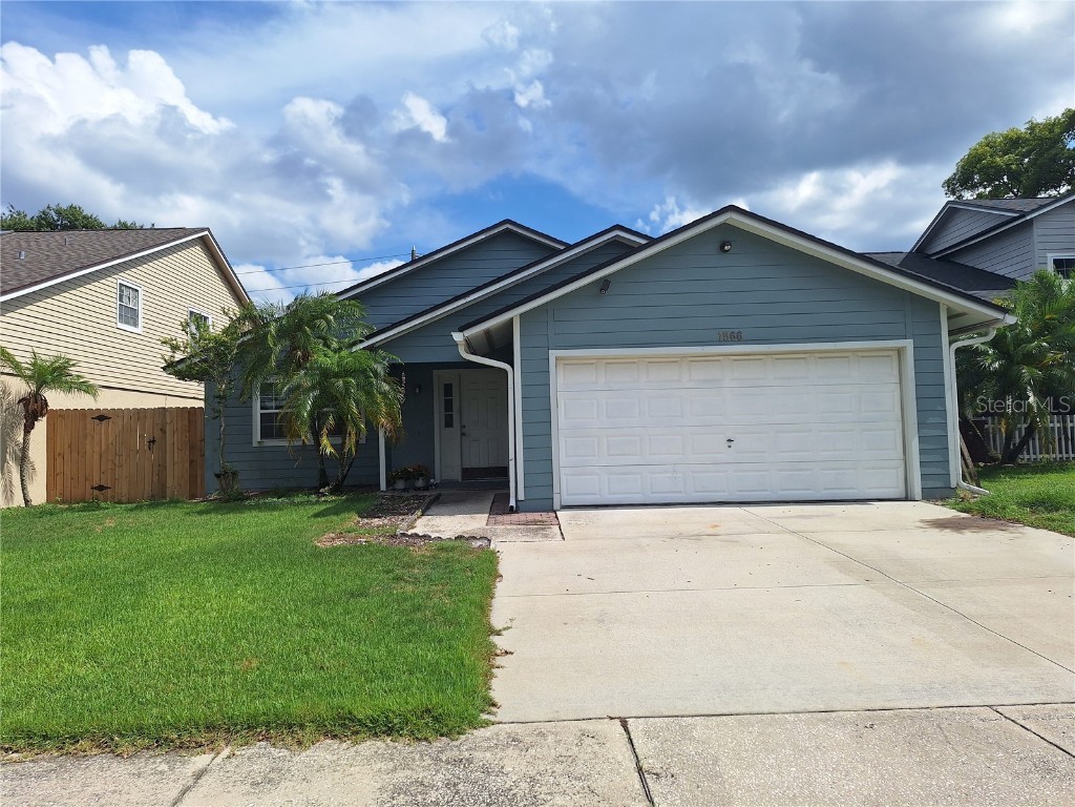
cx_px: 538
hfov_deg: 73.9
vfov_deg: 58.9
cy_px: 404
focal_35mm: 23
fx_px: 714
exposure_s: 1/4484
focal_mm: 5.54
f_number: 1.8
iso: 40
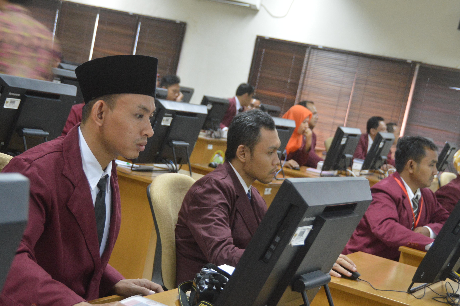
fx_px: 877
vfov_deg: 19.8
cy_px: 176
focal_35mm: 69
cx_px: 233
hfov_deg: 29.4
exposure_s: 1/15
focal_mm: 35
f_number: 4.2
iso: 900
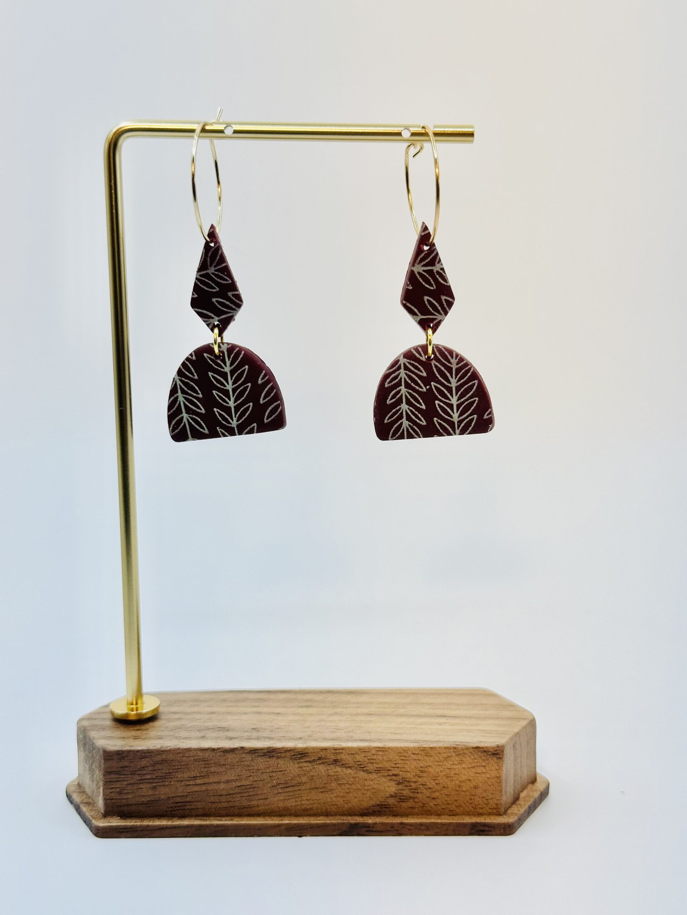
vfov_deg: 39.7
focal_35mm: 48
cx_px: 344
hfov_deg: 30.3
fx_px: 1270
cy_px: 458
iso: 64
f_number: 1.78
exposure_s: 1/376
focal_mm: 6.86
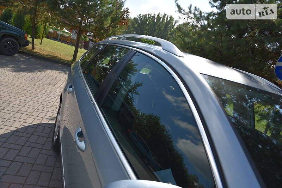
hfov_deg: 73.8
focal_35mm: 24
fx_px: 188
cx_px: 141
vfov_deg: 53.1
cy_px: 94
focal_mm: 24
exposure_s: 1/250
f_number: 8
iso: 200
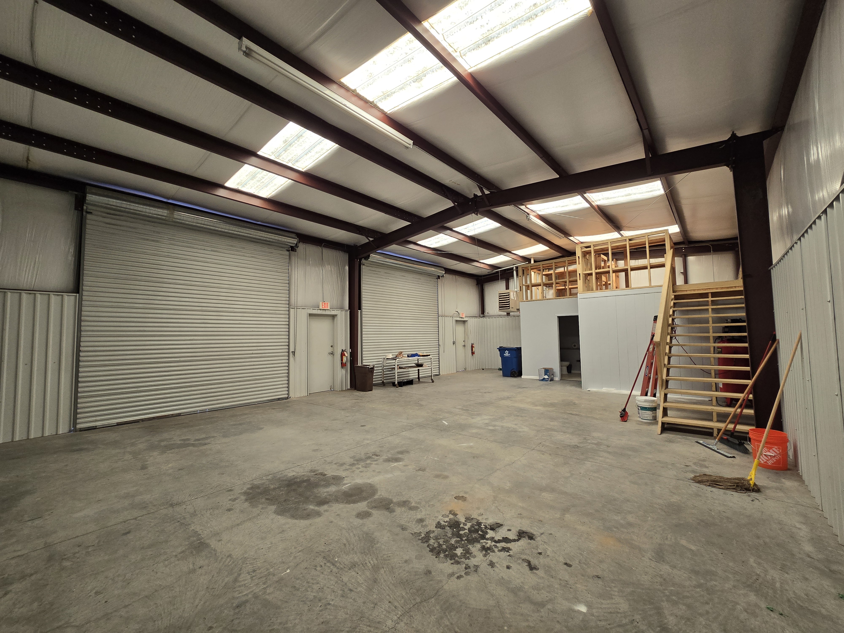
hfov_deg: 106.2
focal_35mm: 13
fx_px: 317
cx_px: 422
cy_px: 316
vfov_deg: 89.9
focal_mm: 2.2
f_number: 2.2
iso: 80
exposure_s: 1/60
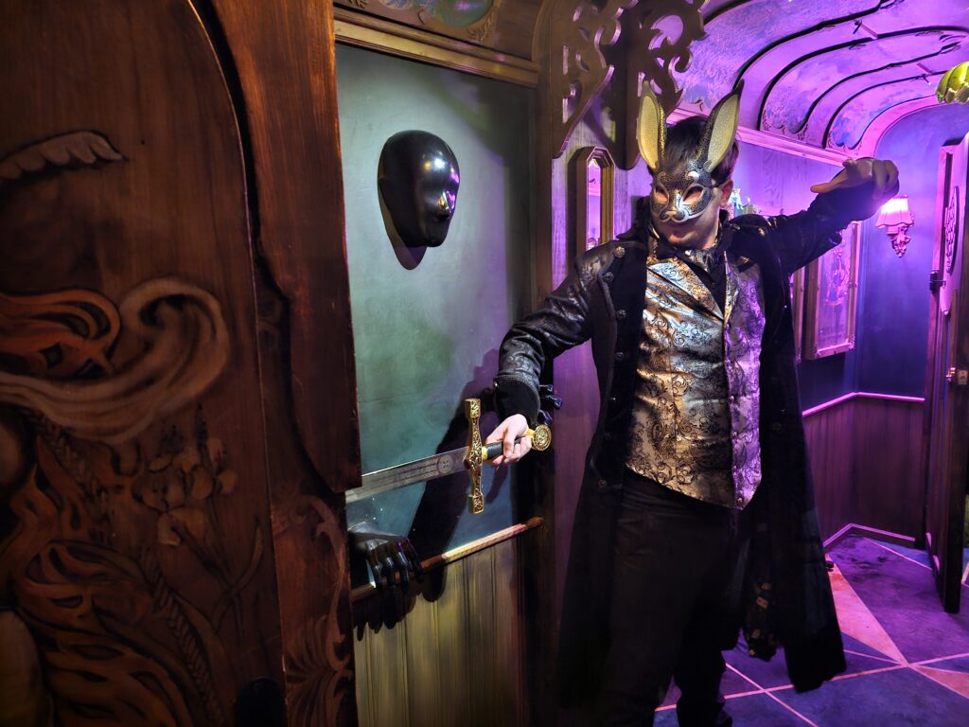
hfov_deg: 73.9
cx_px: 484
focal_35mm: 23
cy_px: 364
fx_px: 644
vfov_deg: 58.9
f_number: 1.7
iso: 2000
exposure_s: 1/4
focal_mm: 6.3
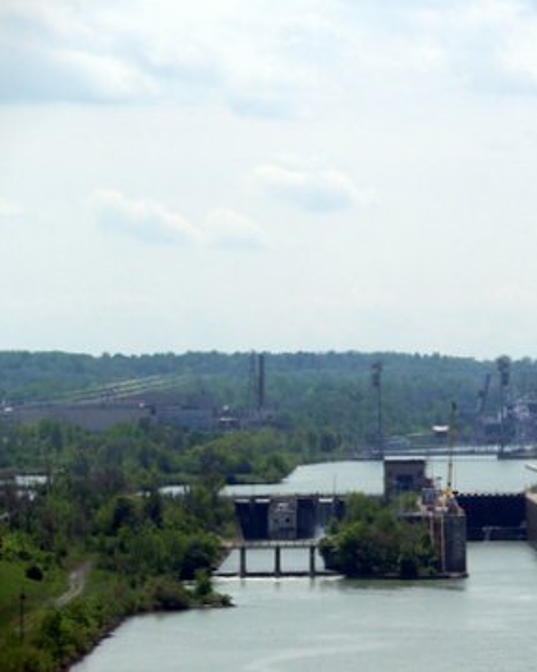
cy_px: 336
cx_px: 445
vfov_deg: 8.9
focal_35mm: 216
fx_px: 4295
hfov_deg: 7.1
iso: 100
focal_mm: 35
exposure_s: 1/400
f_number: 3.5
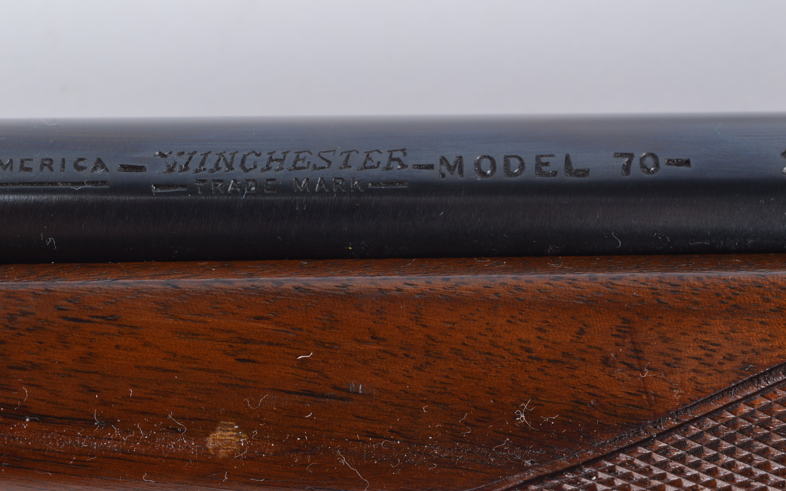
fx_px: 1649
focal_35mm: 77
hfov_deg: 26.8
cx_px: 392
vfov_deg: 16.9
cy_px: 245
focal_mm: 50
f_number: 13
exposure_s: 1/125
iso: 100
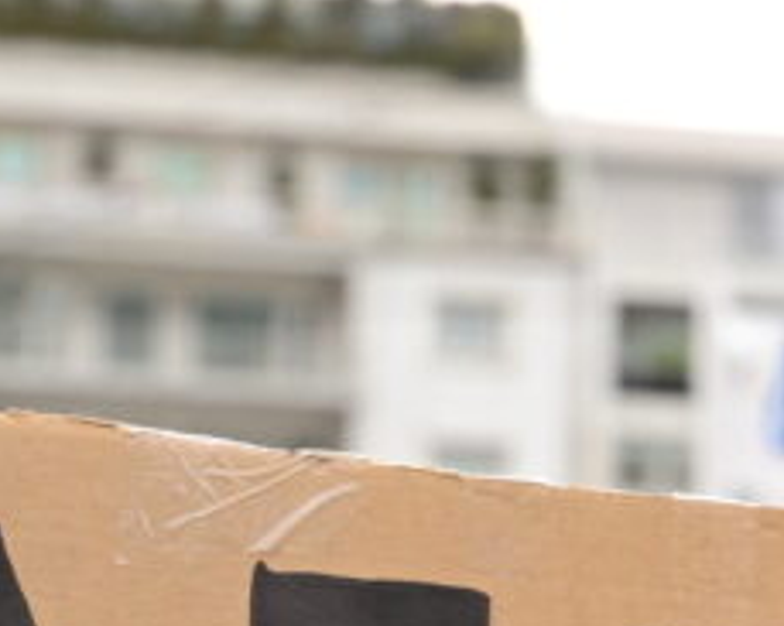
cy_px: 783
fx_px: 6958
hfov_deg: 6.4
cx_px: 1089
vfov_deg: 5.1
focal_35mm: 300
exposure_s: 1/640
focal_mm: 61
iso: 640
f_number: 7.1
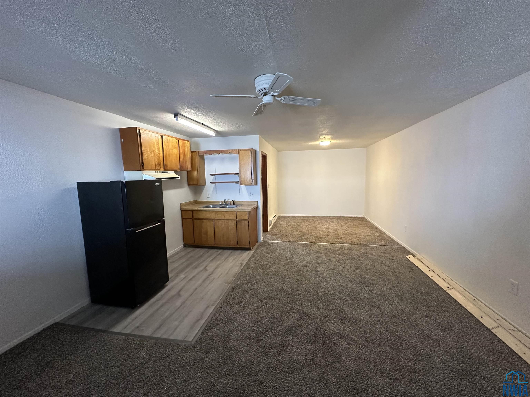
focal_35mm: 14
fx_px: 214
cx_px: 265
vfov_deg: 85.7
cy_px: 198
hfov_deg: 102.1
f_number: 2.2
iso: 400
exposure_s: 1/60
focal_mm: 2.22
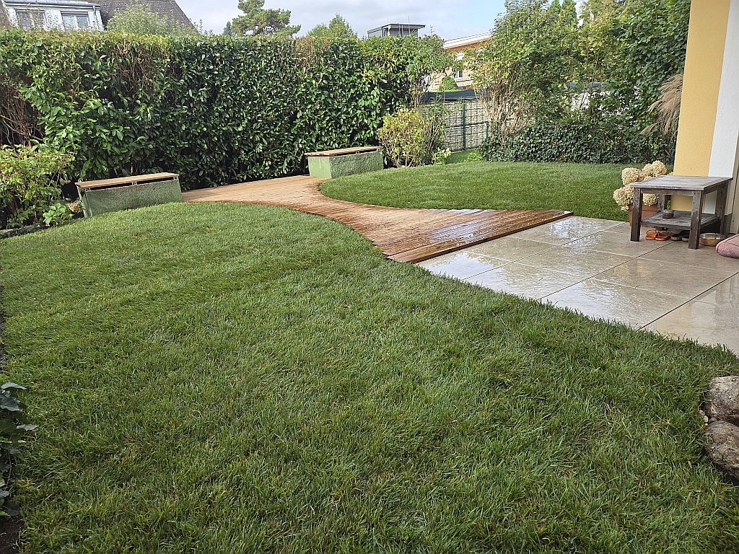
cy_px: 277
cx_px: 370
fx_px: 491
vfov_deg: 58.9
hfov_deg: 73.9
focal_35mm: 23
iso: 80
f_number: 1.8
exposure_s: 1/960
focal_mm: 5.4
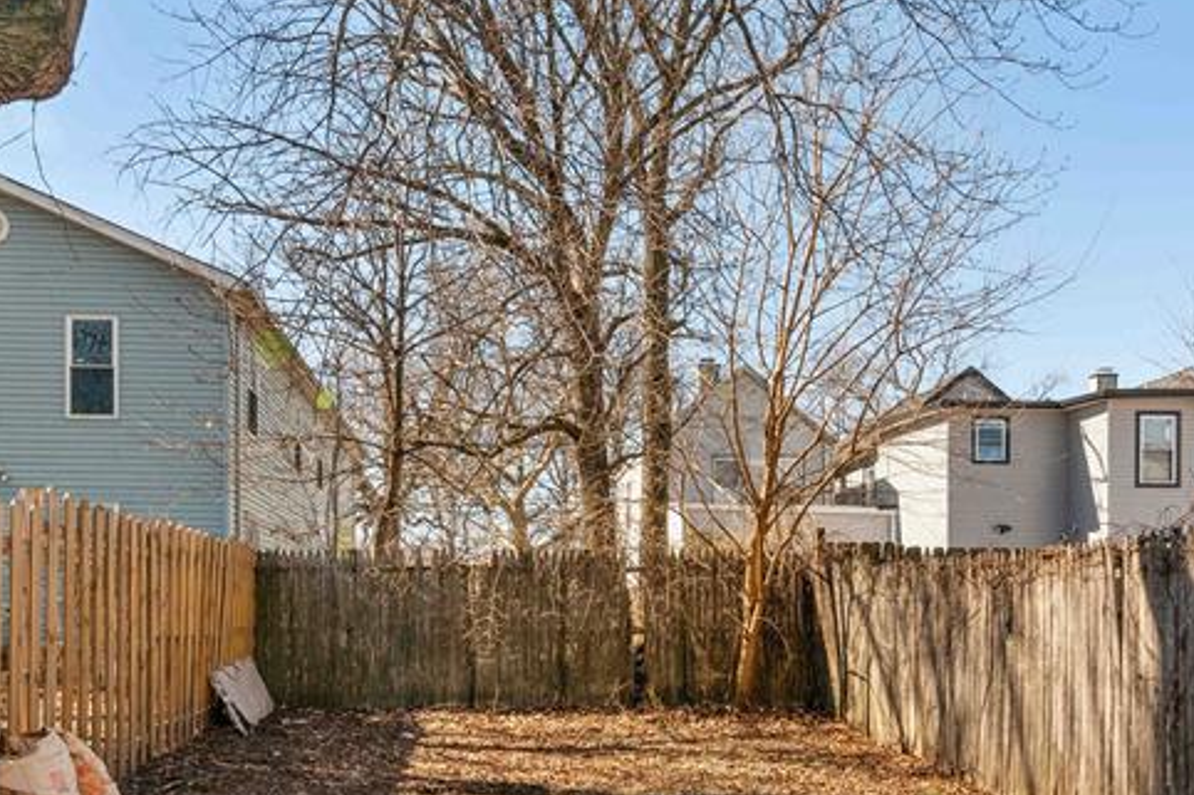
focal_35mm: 34
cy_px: 580
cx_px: 505
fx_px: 1127
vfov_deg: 38.0
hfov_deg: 55.6
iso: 400
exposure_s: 1/320
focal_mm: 16
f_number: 8
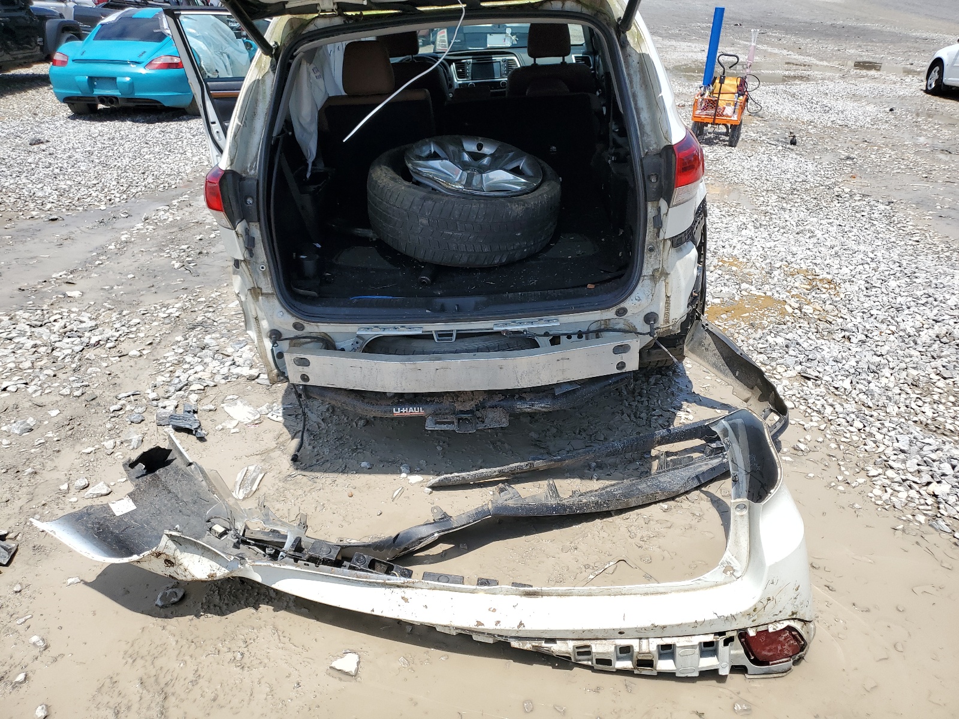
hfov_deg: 67.3
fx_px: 720
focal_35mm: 26
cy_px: 360
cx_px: 480
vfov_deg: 53.1
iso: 50
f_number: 1.5
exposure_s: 1/3333
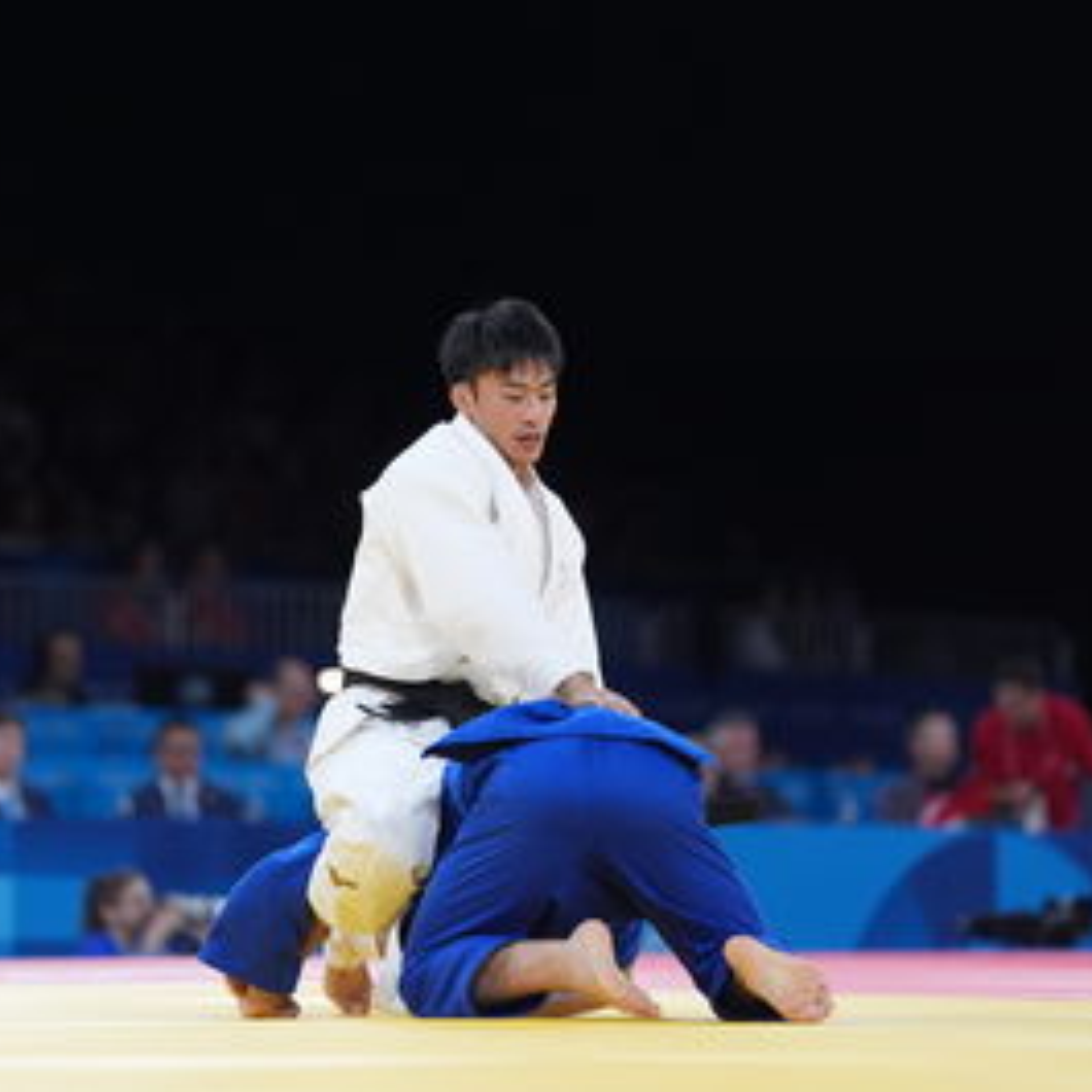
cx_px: 494
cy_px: 546
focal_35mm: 257
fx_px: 9172
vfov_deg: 6.8
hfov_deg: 6.8
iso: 2500
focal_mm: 200
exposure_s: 1/3200
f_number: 2.8
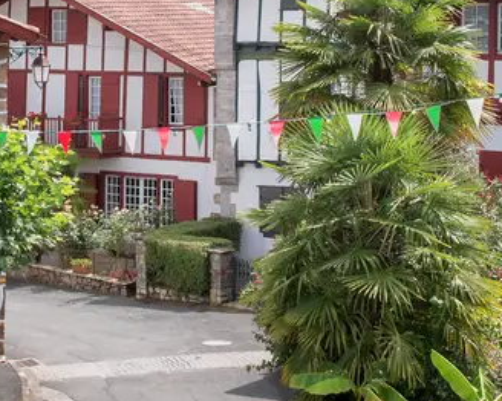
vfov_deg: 13.9
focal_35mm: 110
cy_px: 76
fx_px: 1633
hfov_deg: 17.3
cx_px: 80
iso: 100
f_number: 11
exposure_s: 1/160
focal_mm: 32
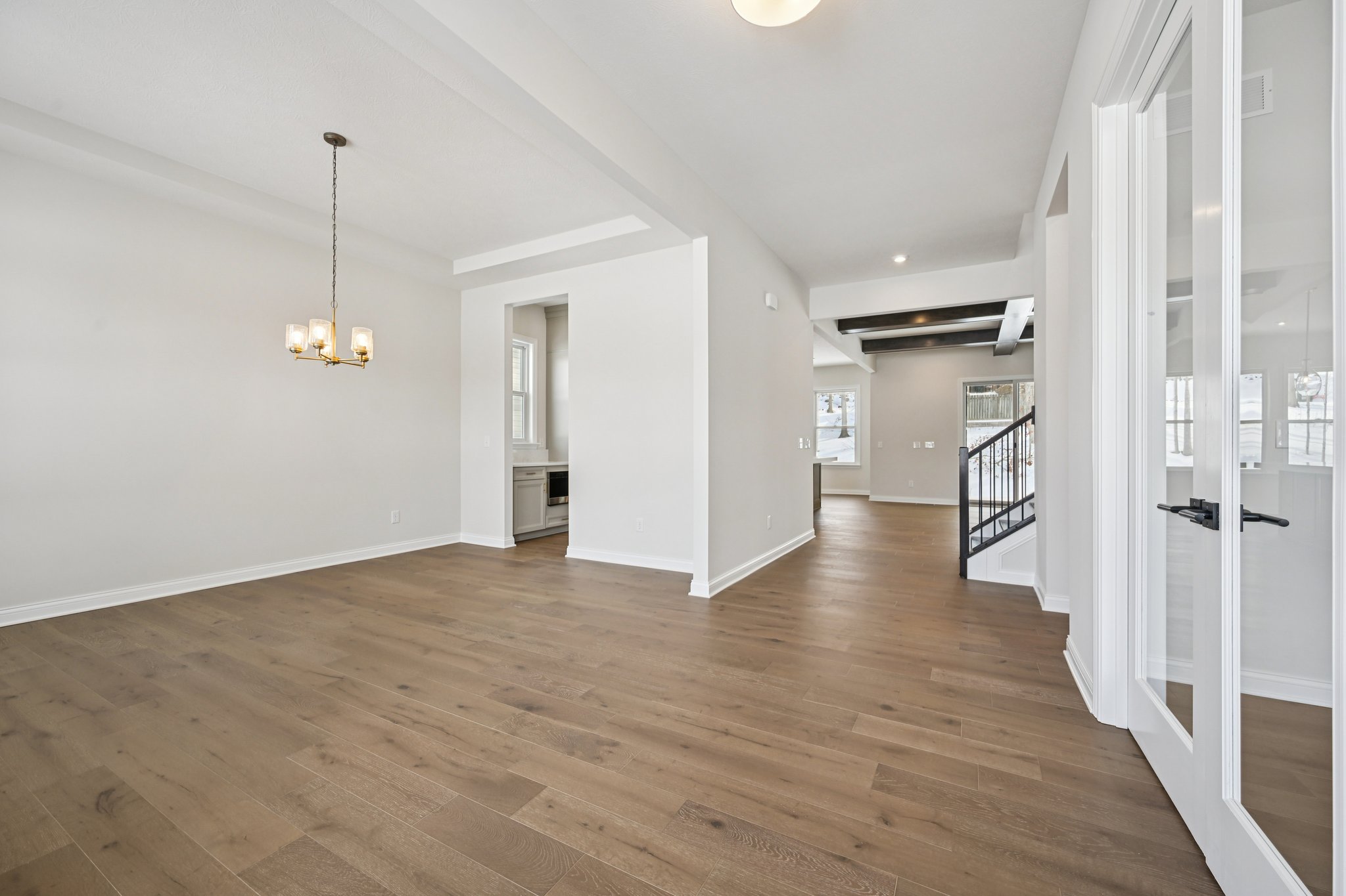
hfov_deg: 104.3
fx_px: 523
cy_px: 448
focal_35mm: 14
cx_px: 673
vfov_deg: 81.2
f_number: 8
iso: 100
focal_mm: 14
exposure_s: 1/20
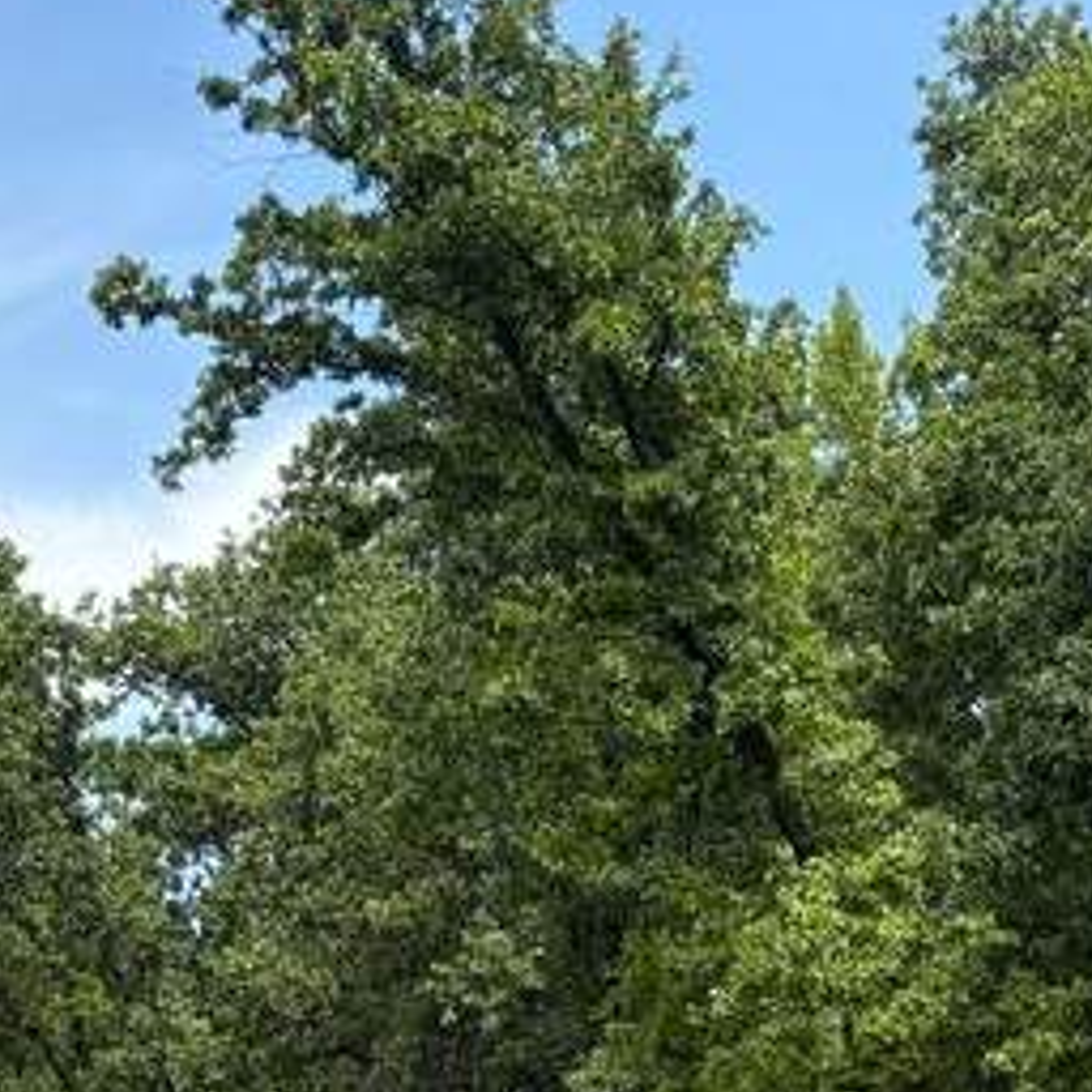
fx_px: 4104
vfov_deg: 13.9
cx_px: 674
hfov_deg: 15.1
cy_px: 1787
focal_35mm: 115
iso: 64
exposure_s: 1/1239
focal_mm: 5.96
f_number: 1.6
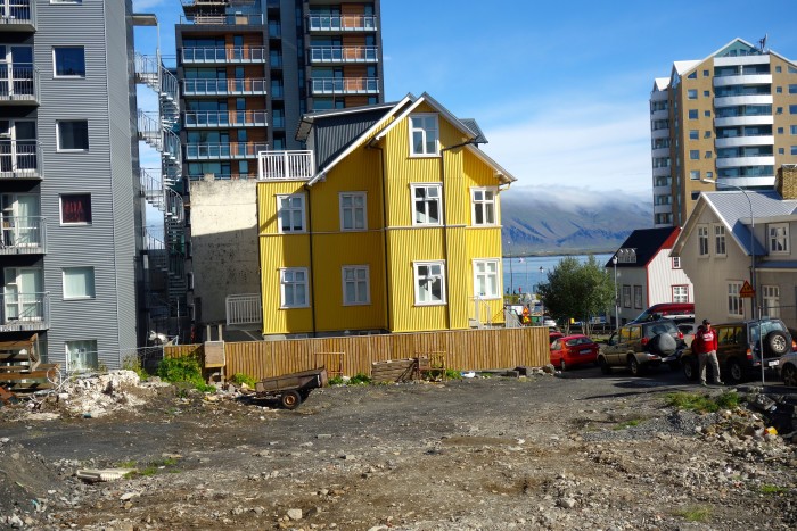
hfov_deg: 48.4
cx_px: 398
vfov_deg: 33.4
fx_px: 886
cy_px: 266
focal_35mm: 40
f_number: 5.6
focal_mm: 14.93
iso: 125
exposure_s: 1/640
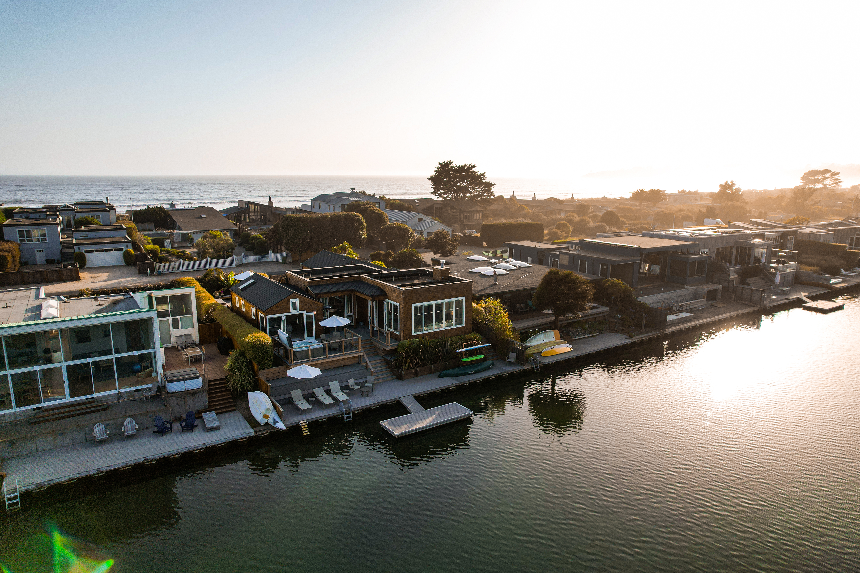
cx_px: 430
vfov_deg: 57.2
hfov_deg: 78.6
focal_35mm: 22
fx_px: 526
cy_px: 286
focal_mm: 8.38
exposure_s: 1/2000
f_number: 2.8
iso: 100
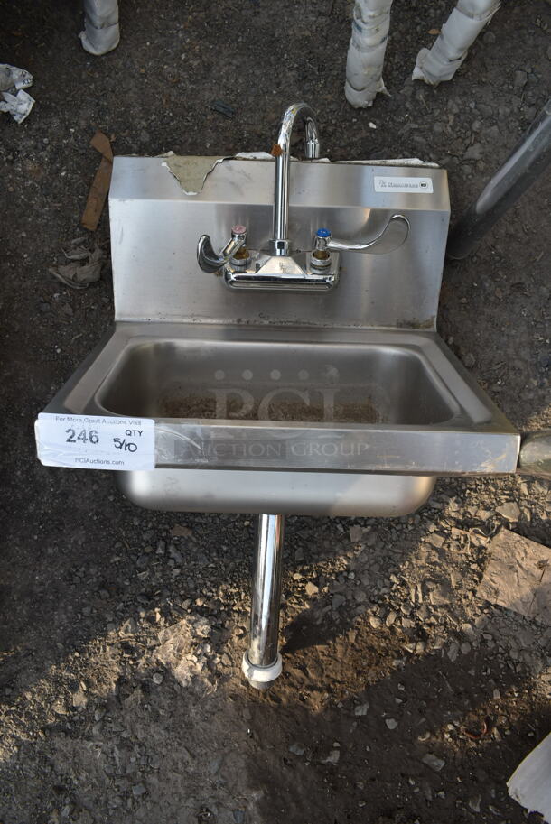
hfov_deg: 43.7
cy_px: 412
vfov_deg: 61.9
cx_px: 276
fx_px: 688
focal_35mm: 30
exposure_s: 1/125
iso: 100
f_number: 5.6
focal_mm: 20
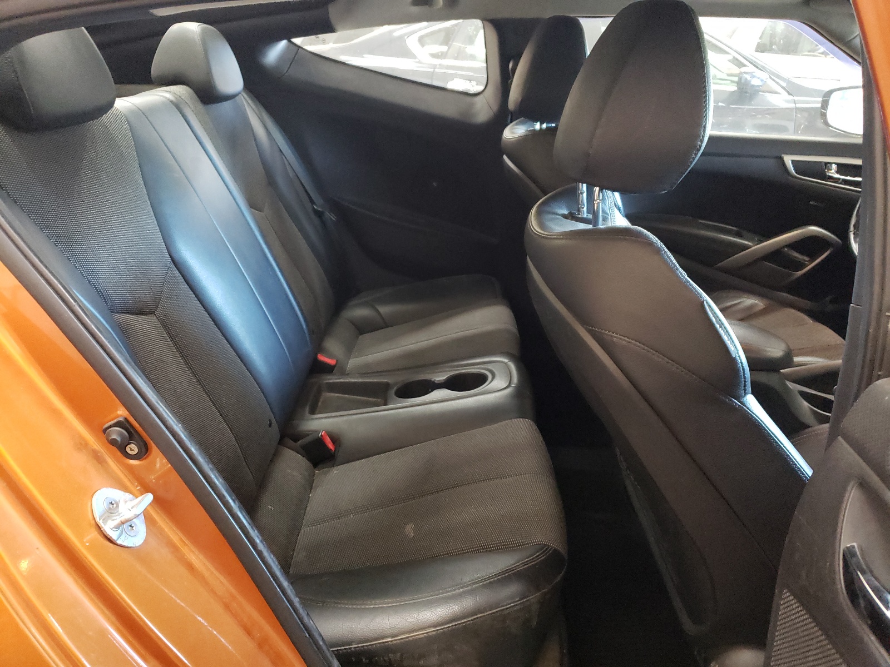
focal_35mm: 26
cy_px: 334
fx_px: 668
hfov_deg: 67.3
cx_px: 445
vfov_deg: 53.1
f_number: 1.5
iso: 521
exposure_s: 1/24
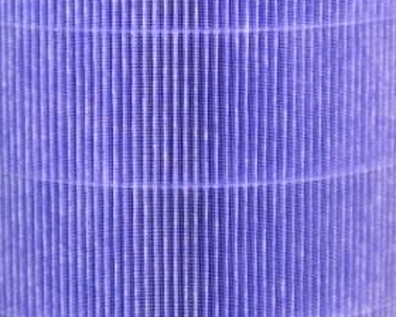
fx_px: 1770
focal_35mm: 151
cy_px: 91
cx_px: 206
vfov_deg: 10.2
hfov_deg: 12.8
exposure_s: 1/160
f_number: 4
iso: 1000
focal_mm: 30
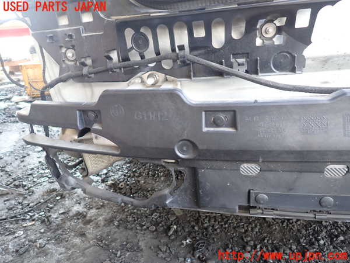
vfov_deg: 54.9
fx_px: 253
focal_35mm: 25
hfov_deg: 69.4
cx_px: 175
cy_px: 132
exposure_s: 1/50
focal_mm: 4.5
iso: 200
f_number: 2
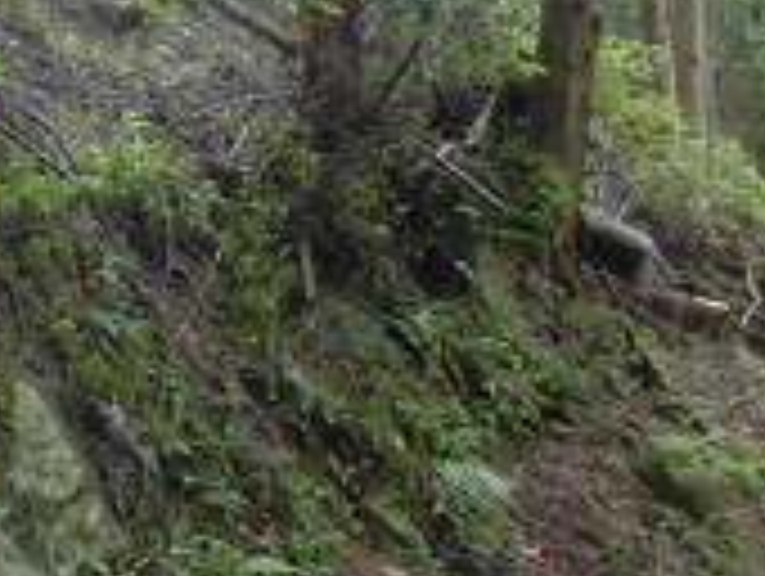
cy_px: -76
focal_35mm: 61
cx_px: 112
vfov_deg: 22.6
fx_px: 1350
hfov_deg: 30.6
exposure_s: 1/60
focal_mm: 4.6
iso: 200
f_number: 3.5
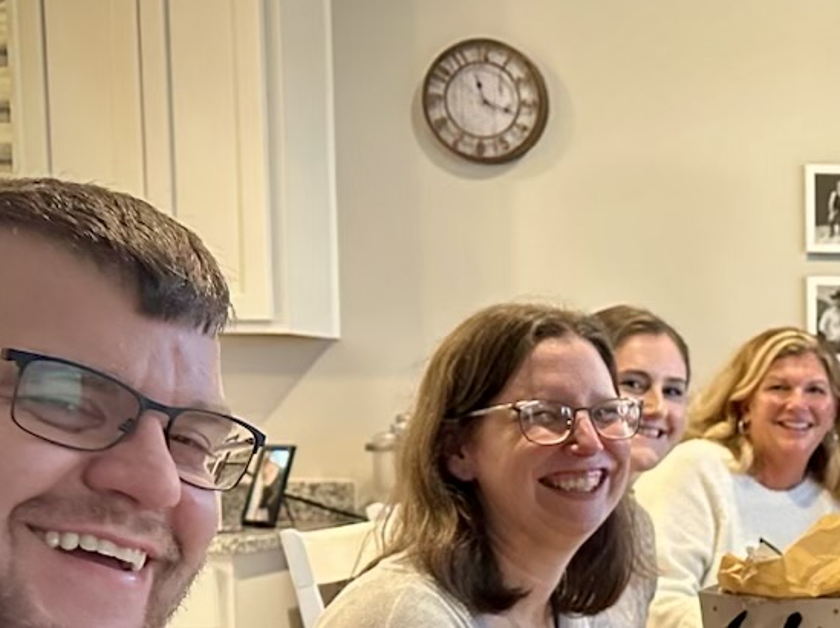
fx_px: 1698
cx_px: 1022
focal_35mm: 70
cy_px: 568
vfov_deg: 20.5
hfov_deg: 24.9
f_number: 1.78
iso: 640
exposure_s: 1/60
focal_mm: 6.86
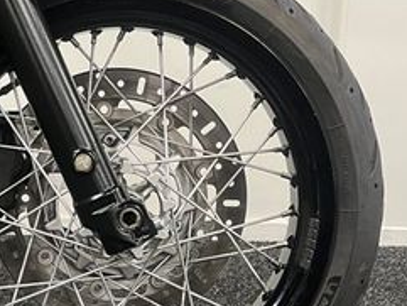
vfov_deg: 21.2
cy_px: 208
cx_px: 78
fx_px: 812
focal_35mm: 69
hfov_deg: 27.6
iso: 200
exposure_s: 1/50
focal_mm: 5.1
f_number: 1.6
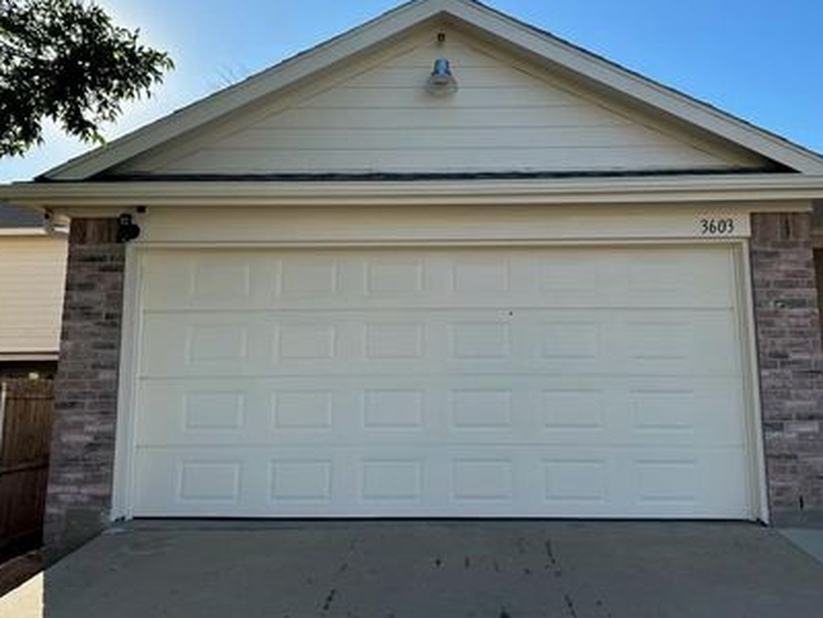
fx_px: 713
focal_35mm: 30
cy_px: 248
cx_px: 451
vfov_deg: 46.5
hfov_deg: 59.9
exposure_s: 1/2967
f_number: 1.78
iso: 80
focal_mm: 6.86
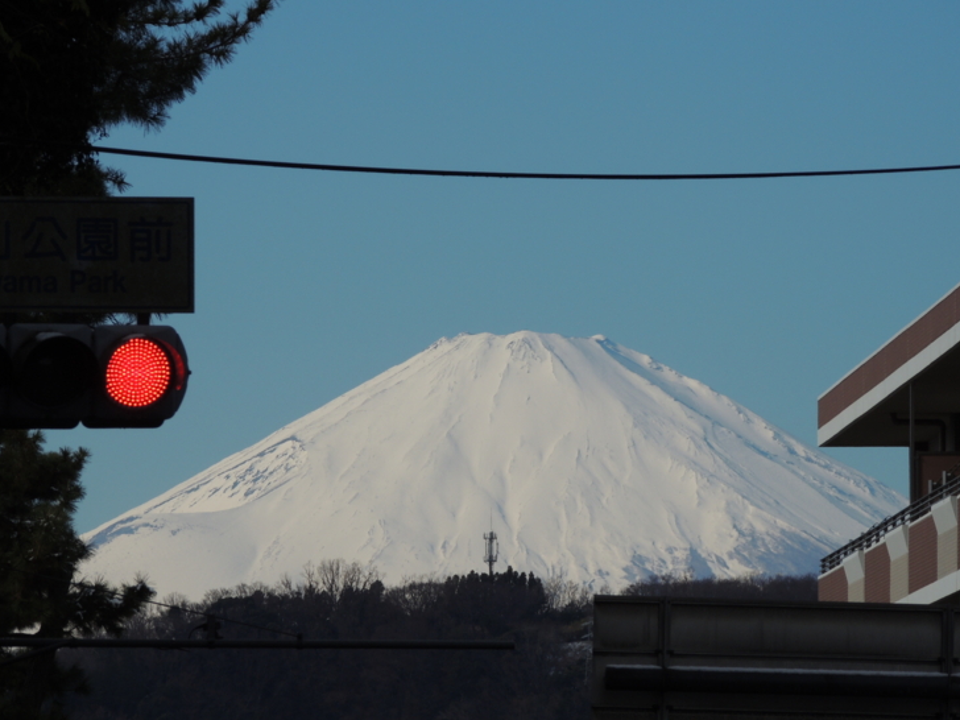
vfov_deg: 4.2
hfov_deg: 5.6
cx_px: 489
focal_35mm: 357
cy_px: 331
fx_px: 9901
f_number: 4.8
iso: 100
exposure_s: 1/1600
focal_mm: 57.9
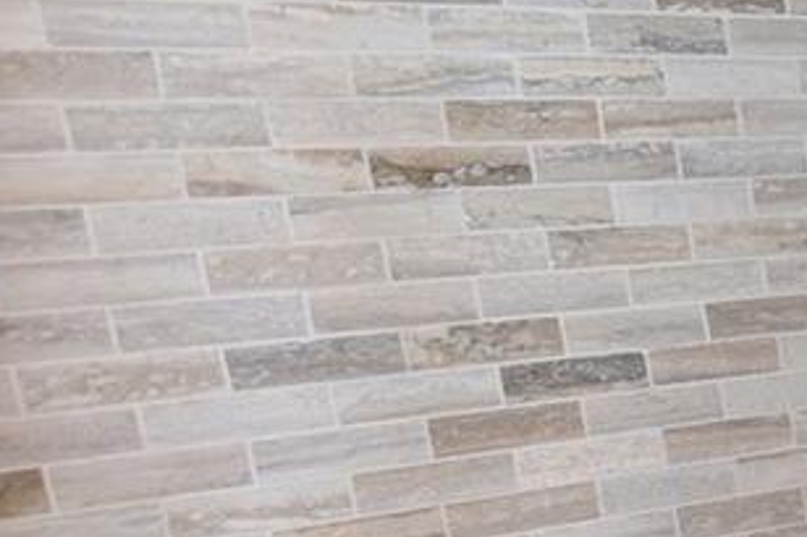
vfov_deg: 17.2
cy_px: 479
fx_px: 1747
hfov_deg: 13.9
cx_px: 2075
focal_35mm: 78
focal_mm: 10
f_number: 4.5
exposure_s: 1/2
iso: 100
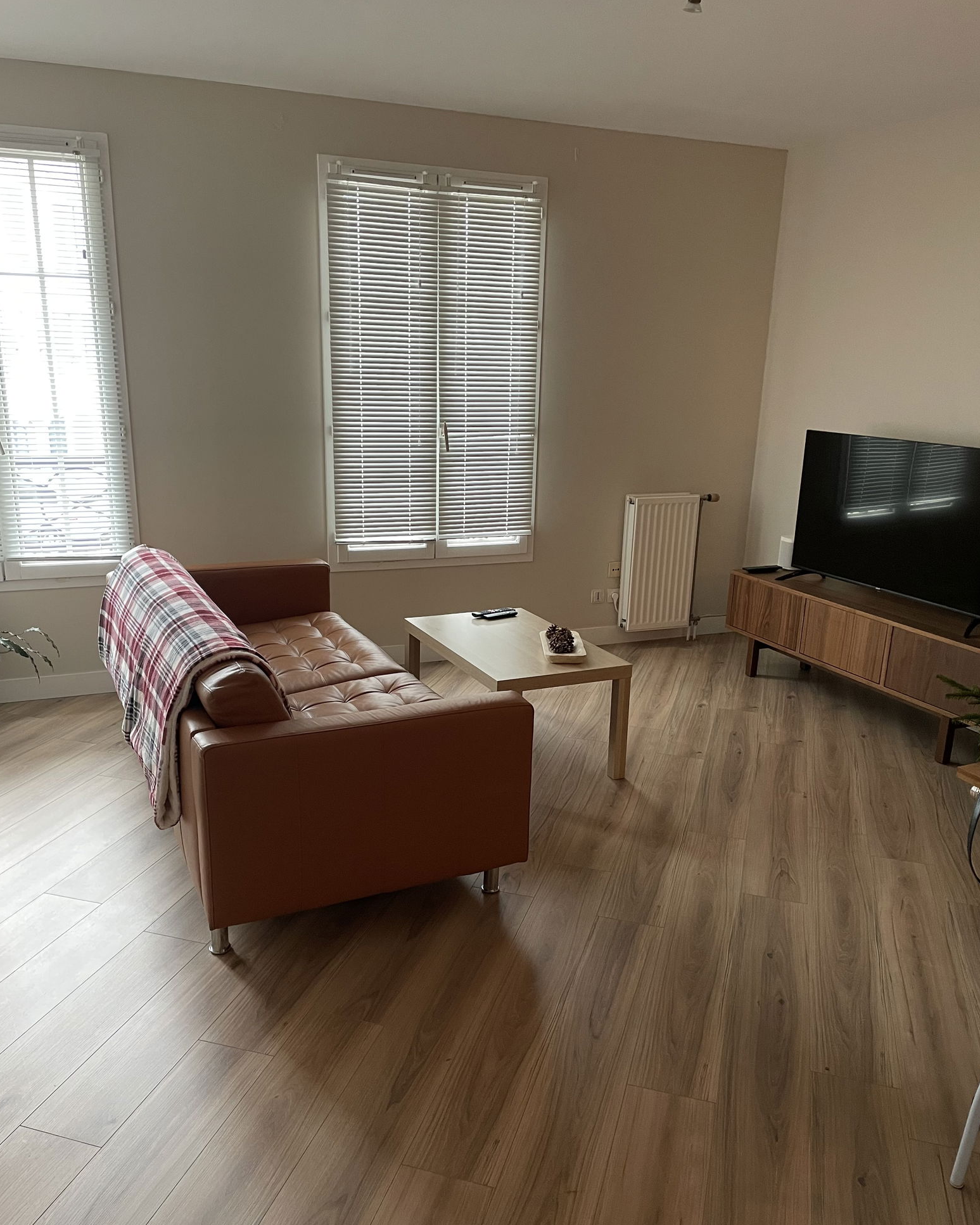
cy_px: 670
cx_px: 491
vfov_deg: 62.1
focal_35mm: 28
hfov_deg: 51.5
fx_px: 1015
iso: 250
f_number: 1.6
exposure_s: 1/60
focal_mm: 4.2
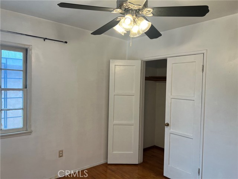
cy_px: 90
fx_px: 179
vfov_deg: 53.1
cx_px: 119
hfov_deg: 67.3
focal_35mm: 26
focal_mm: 5.7
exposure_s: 1/120
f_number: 1.5
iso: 100
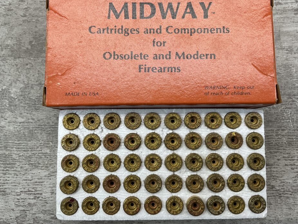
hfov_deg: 56.8
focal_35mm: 32
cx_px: 160
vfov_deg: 44.1
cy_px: 104
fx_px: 275
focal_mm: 3
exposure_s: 1/128
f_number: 1.8
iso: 16
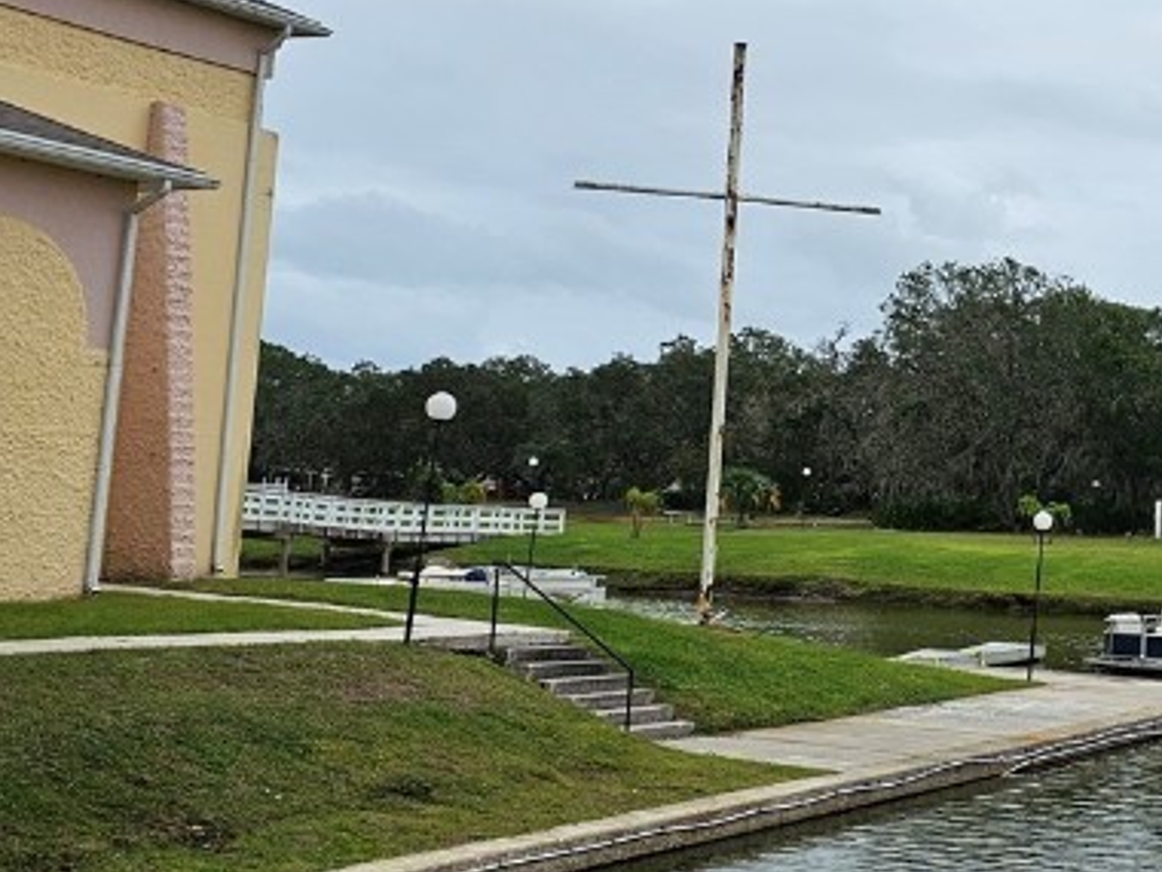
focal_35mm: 62
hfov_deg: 29.1
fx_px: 2081
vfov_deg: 23.5
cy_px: 285
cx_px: 1174
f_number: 1.7
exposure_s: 1/1269
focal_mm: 6.3
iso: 10
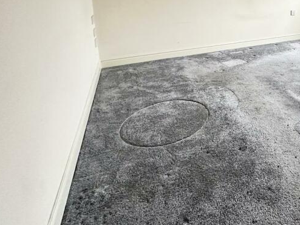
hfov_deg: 53.4
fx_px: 251
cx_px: 274
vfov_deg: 44.1
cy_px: 24
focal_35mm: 29
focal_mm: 2.22
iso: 320
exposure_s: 1/87
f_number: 2.2
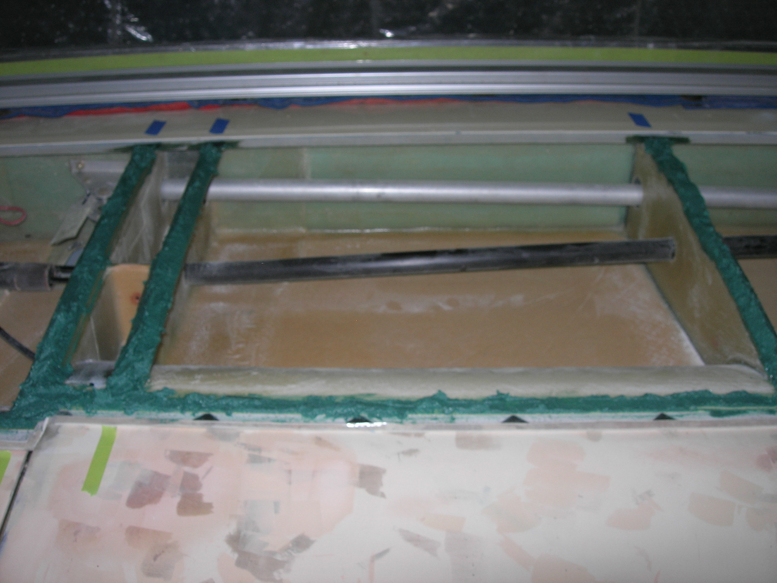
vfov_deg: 37.7
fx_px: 853
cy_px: 292
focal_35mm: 38
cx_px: 388
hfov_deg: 49.0
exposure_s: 1/60.1
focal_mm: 7.8
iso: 64
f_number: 4.8
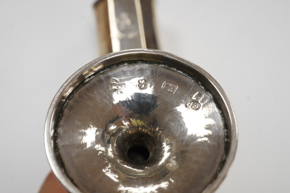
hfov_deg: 43.6
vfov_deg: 29.9
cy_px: 96
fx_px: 362
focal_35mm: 45
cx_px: 145
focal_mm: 30
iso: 2500
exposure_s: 1/160
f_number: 16
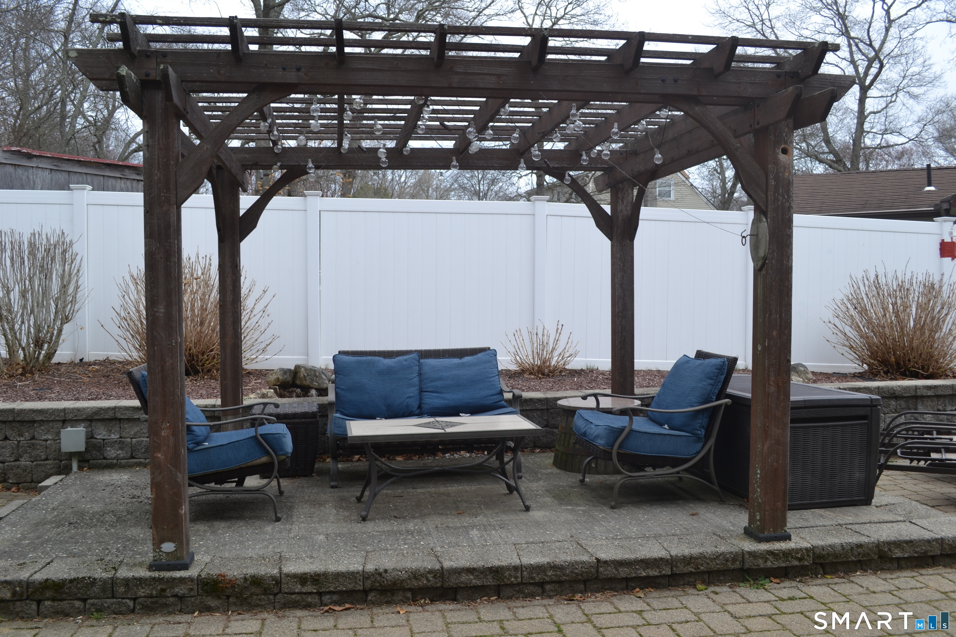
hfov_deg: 61.9
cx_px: 478
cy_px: 318
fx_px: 797
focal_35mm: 30
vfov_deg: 43.6
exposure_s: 1/160
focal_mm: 20
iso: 100
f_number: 6.3
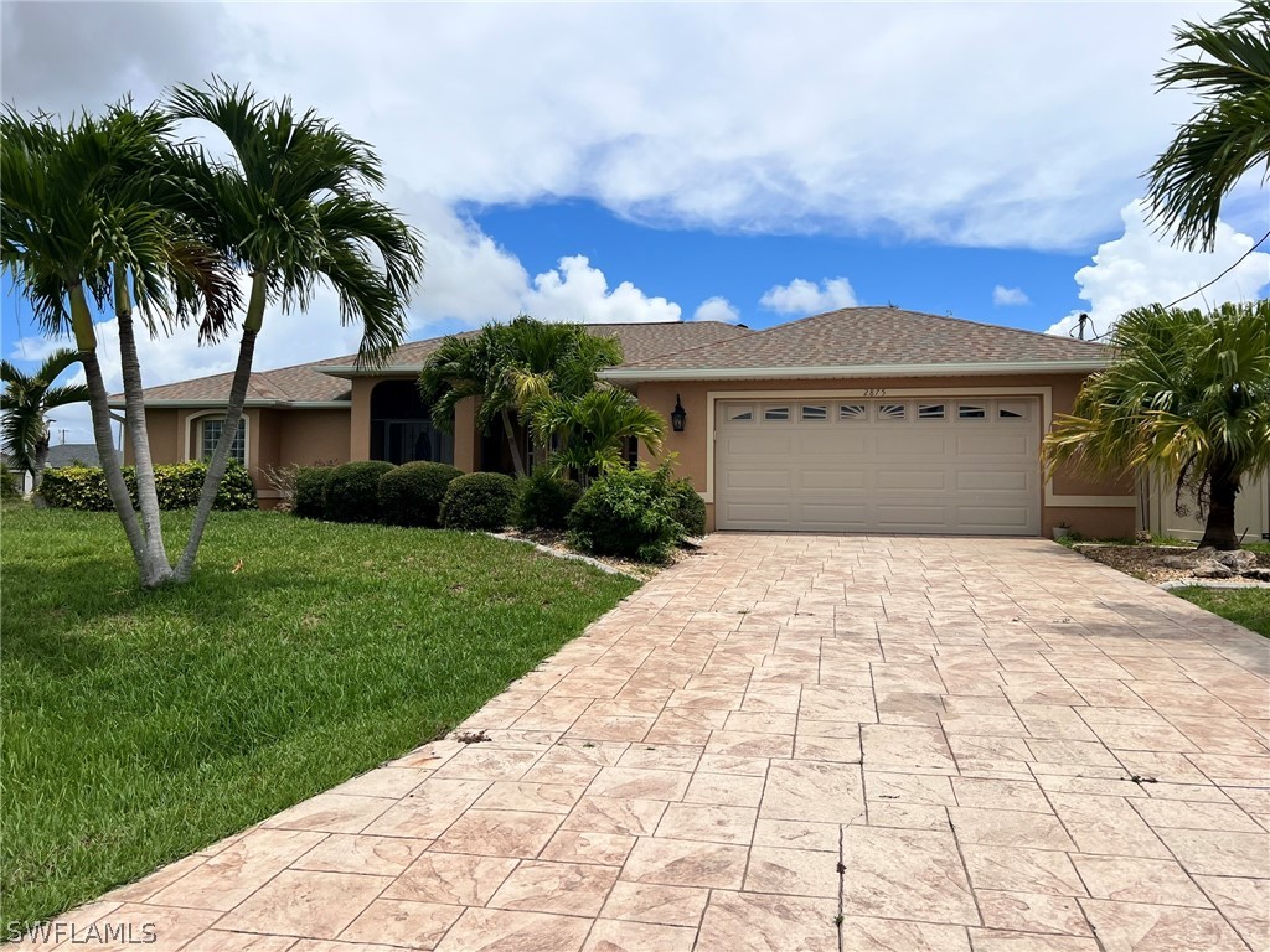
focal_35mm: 26
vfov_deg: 53.1
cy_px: 476
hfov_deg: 67.3
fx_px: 954
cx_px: 635
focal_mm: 5.7
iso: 50
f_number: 1.5
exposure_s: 1/9434
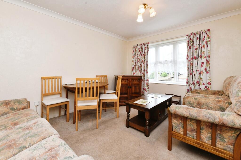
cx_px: 120
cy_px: 80
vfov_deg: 77.3
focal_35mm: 15
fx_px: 100
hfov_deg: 100.4
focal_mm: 15
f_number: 8
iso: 640
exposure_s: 1/60
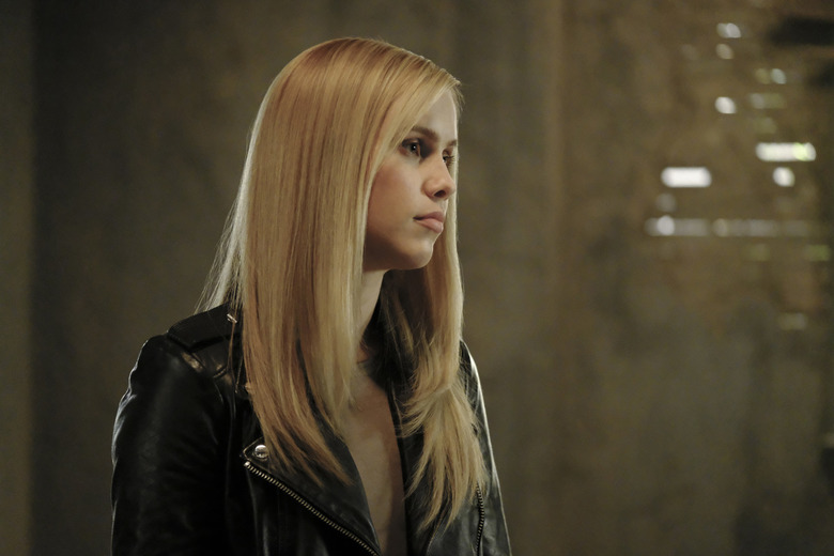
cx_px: 417
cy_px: 278
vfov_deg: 7.7
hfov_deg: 11.5
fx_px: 4147
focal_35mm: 179
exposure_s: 1/80
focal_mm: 119.2
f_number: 2.8
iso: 12800
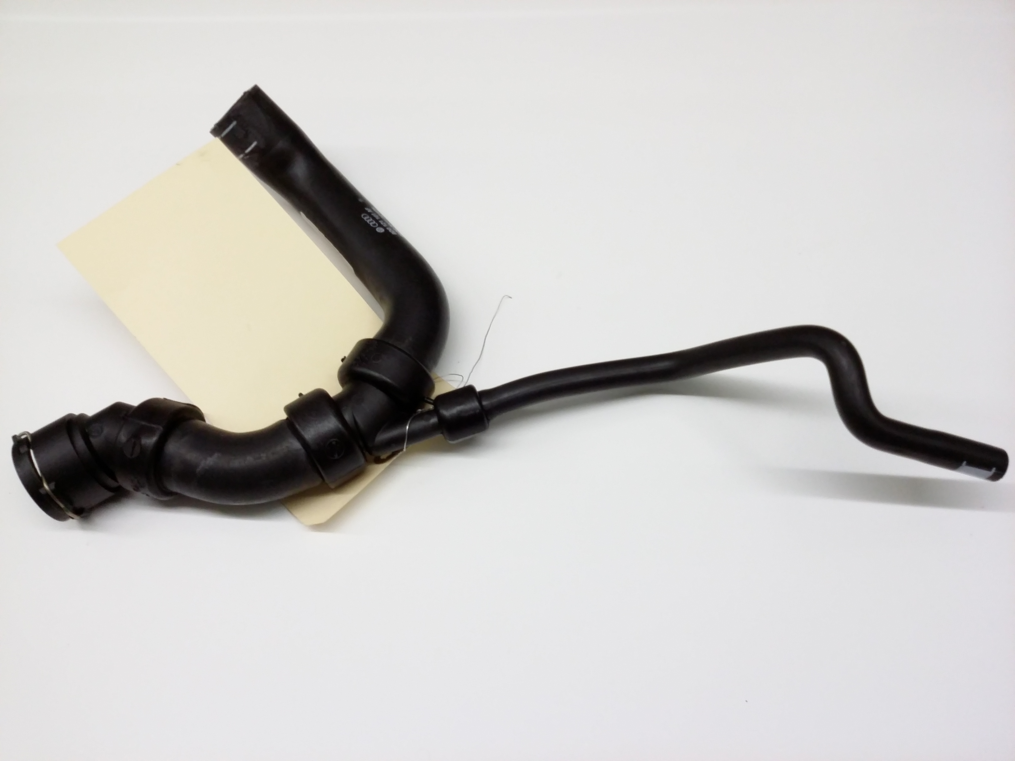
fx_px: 938
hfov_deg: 56.8
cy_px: 380
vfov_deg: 44.2
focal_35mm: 32
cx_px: 508
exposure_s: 1/24
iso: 160
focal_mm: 3.4
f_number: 2.4
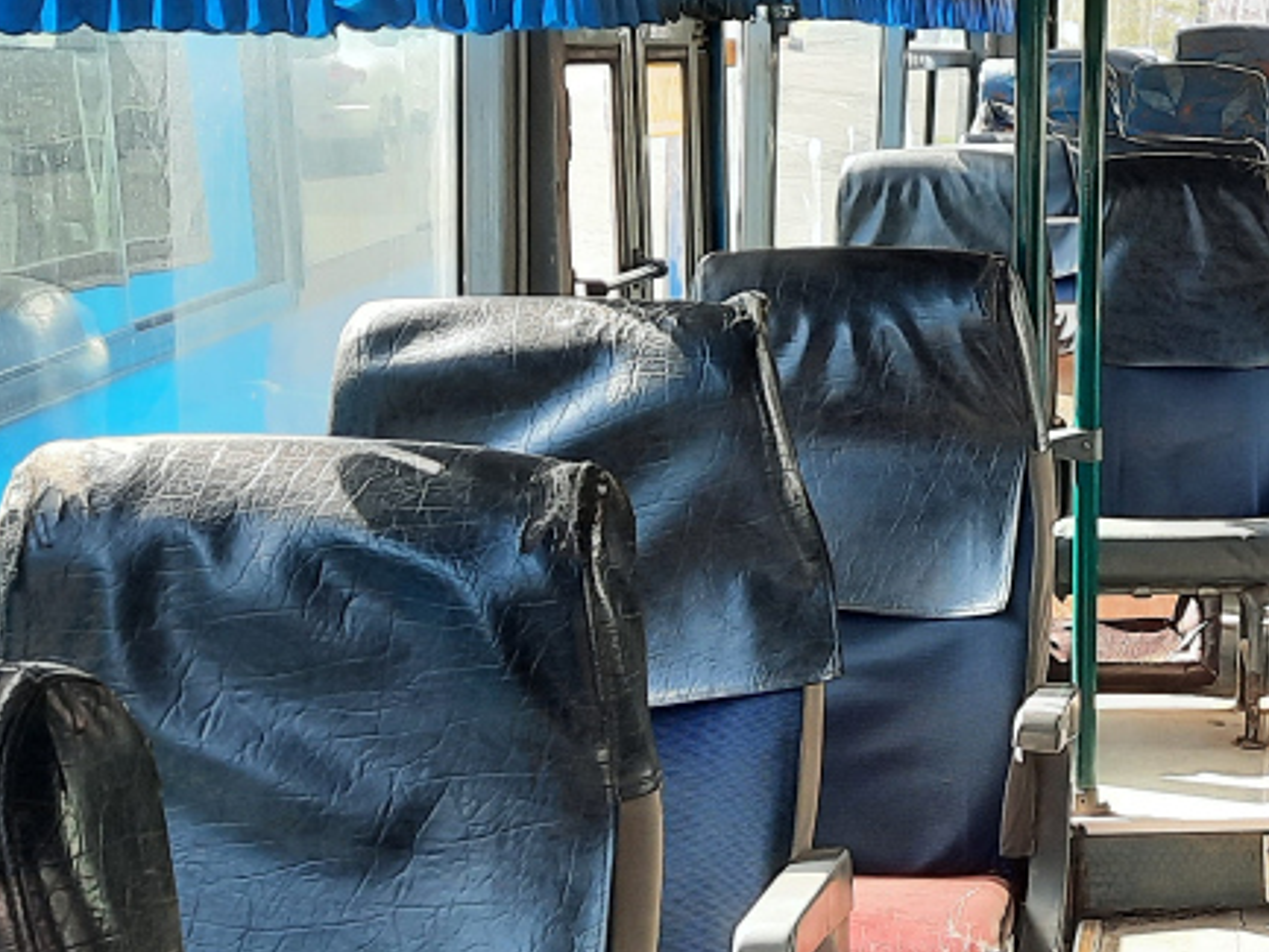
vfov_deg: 19.6
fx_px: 2750
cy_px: 628
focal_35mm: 75
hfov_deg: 23.8
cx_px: 1501
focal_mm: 4.6
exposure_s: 1/60
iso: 40
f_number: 2
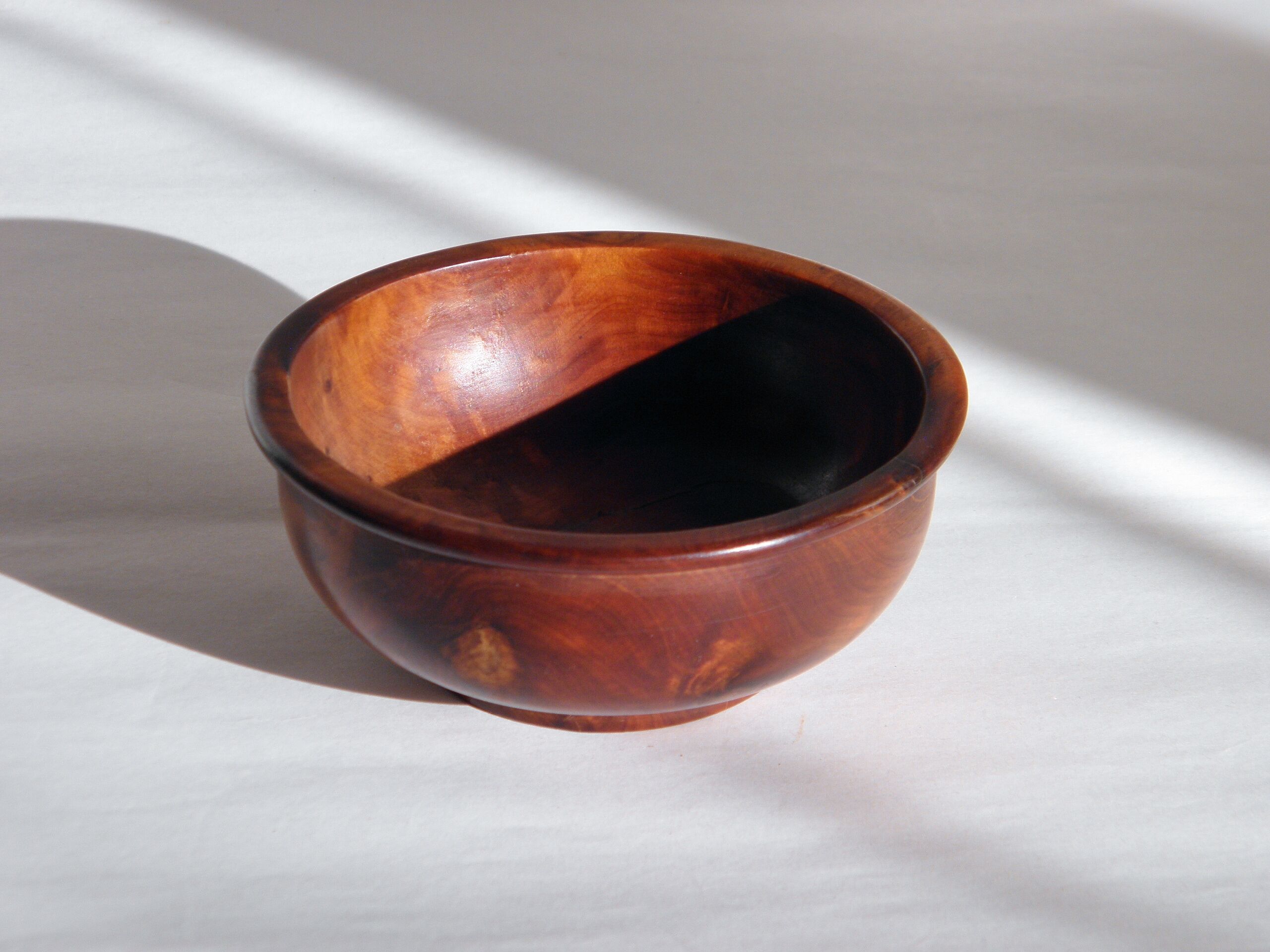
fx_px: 7154
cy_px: 476
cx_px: 635
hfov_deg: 10.1
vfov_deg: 7.6
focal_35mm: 195
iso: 100
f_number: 5.2
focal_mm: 34.9
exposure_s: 1/100
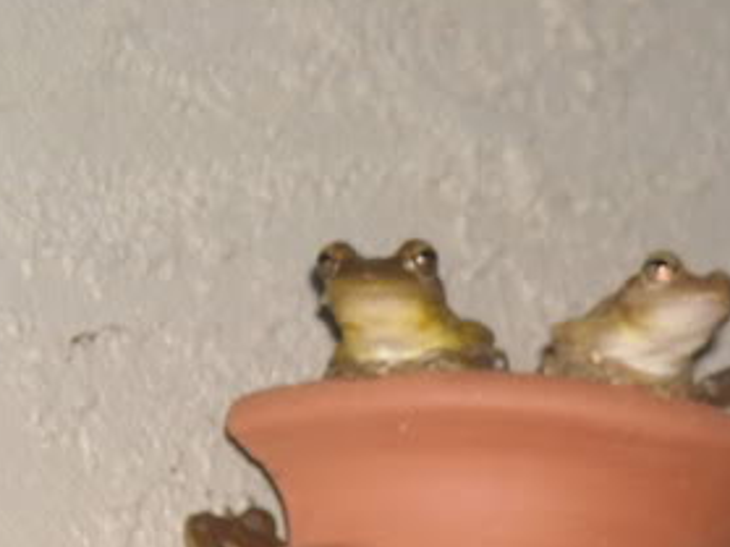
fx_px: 4553
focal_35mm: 216
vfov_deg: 6.8
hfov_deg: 9.2
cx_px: 544
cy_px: 573
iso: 64
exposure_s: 1/125
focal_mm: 15.3
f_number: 4.4
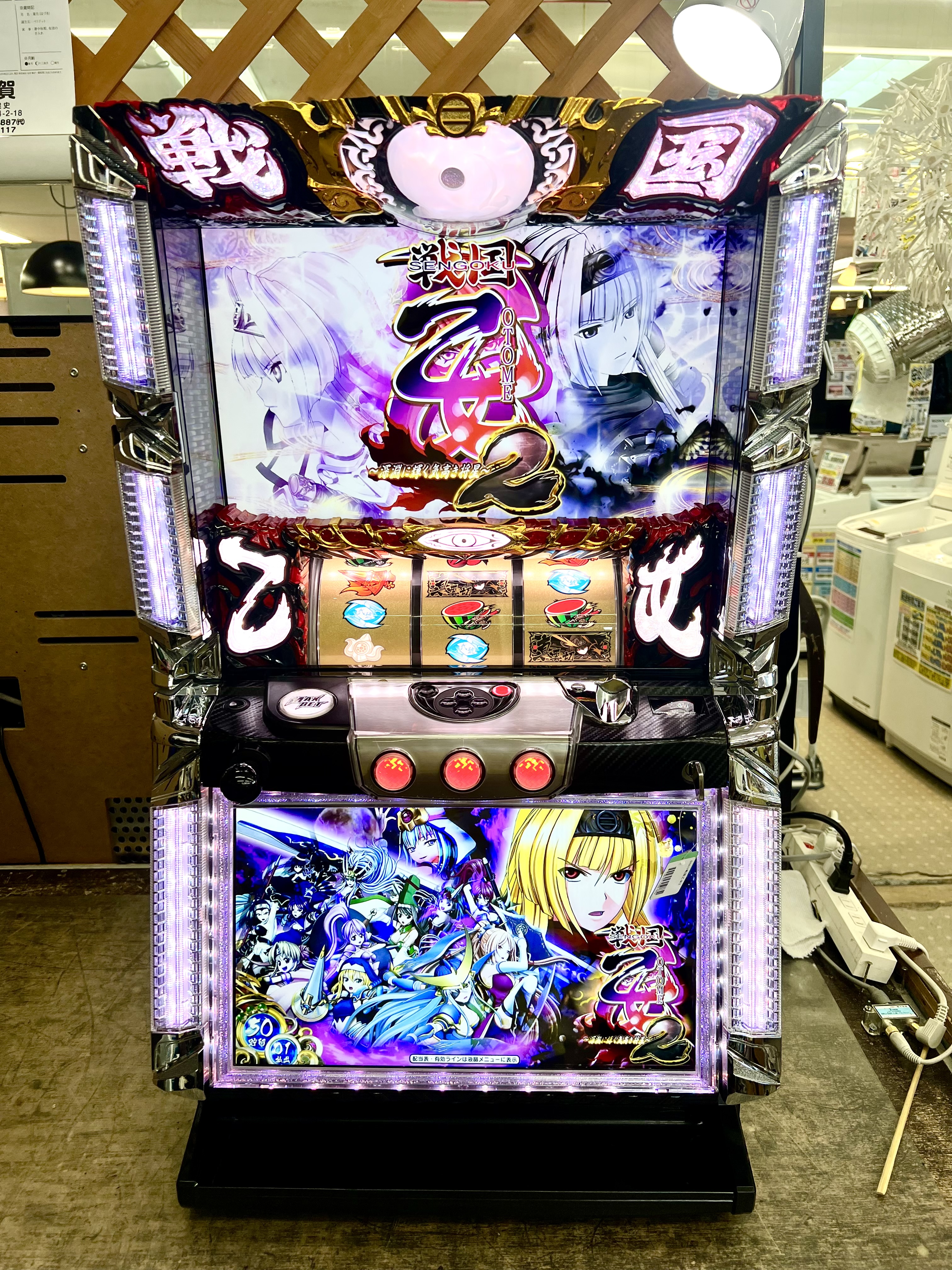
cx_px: 476
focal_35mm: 26
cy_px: 635
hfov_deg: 53.1
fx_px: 953
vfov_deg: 67.3
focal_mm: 5.7
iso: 50
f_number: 1.5
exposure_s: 1/179
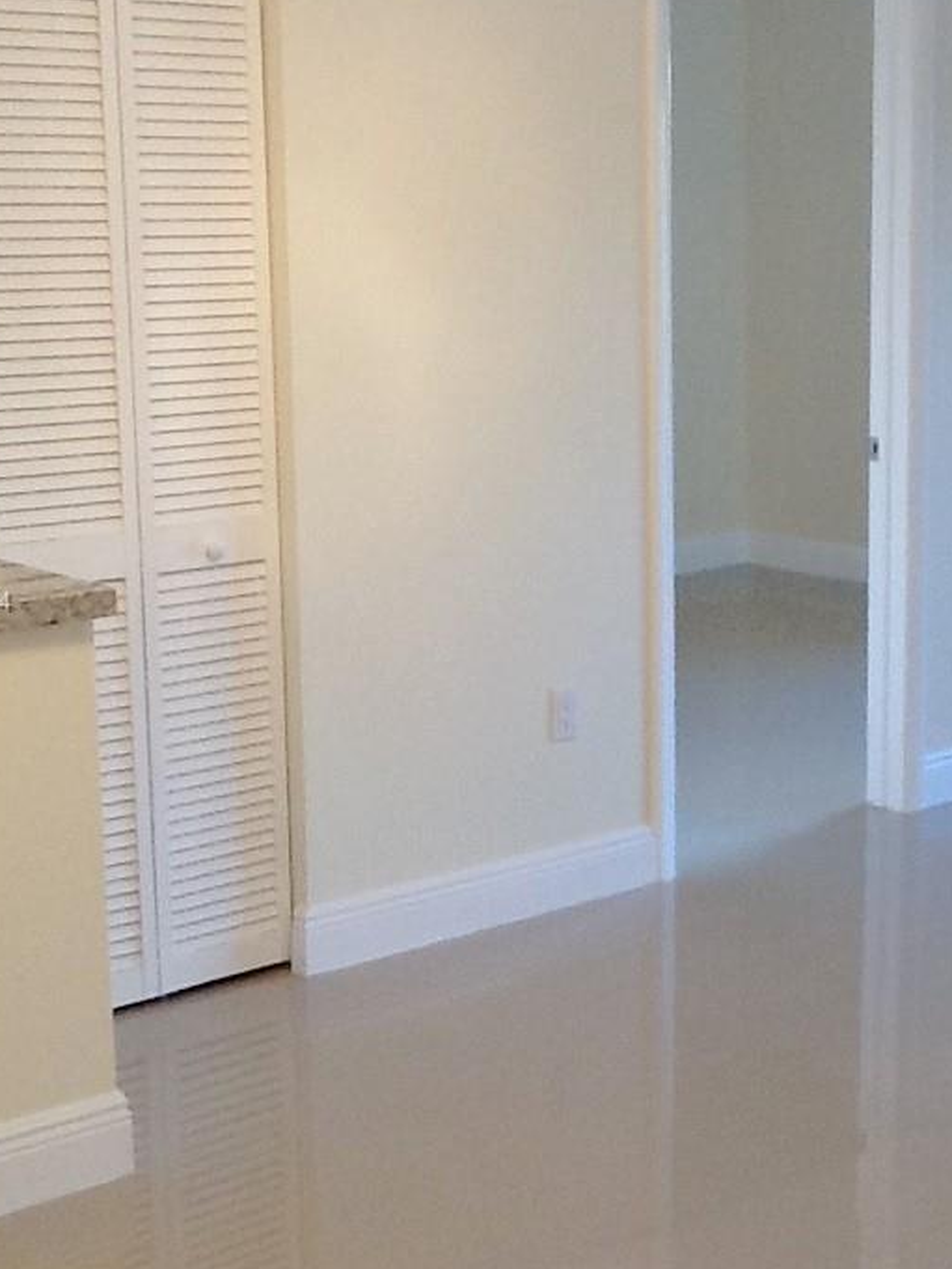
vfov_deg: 31.2
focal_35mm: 62
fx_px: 2273
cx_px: 557
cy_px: 602
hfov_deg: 23.6
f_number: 2.4
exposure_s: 1/30
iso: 50
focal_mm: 2.03
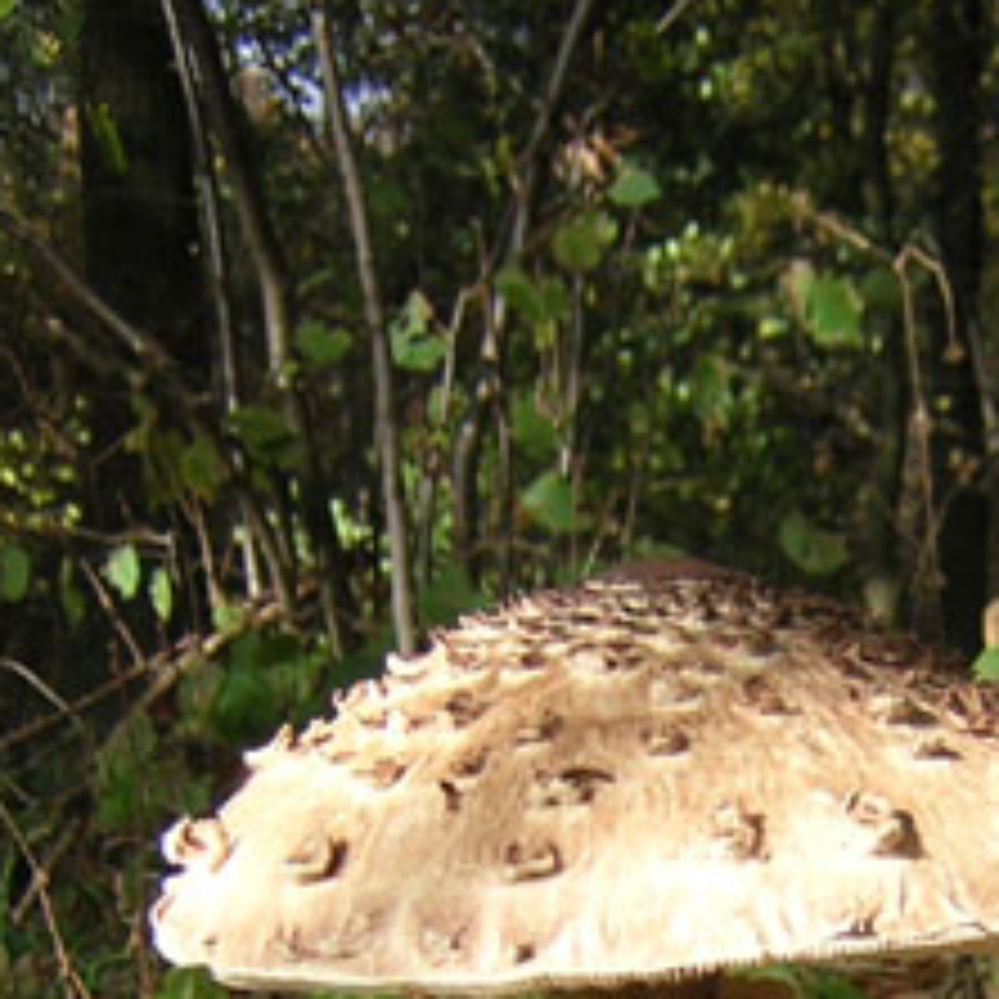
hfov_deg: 20.0
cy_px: 1130
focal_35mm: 86
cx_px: 738
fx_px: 2808
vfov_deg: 19.3
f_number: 2.6
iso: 100
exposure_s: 1/242
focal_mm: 4.7
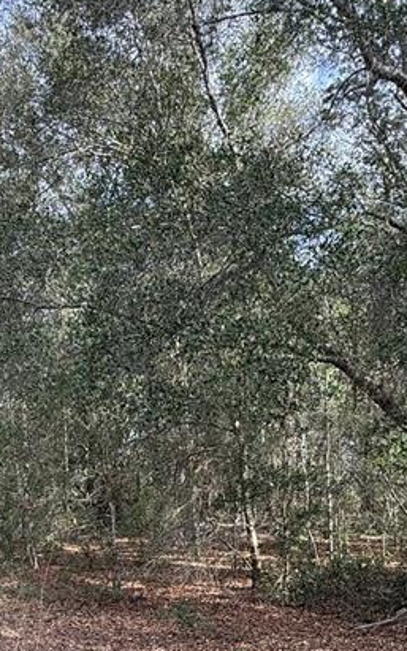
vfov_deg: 50.7
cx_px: 157
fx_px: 656
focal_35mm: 37
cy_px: 485
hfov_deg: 34.3
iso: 50
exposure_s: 1/192
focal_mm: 2.22
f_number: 2.2
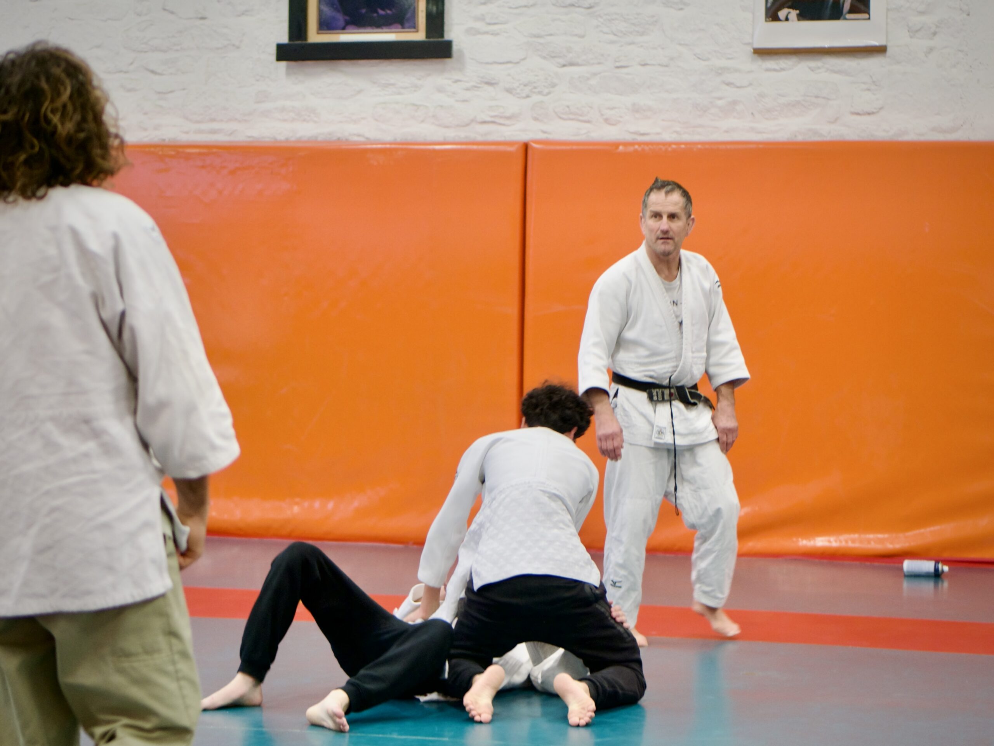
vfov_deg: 17.2
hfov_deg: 22.7
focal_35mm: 86
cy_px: 373
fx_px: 2470
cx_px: 497
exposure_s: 1/125
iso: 200
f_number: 1.7
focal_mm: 43
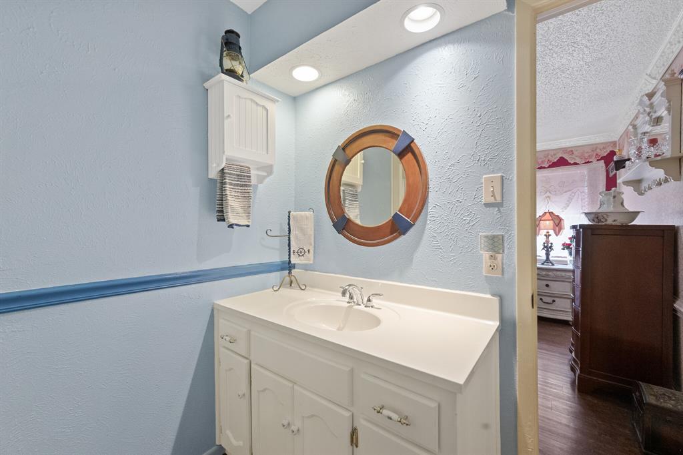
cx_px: 342
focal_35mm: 14
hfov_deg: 104.3
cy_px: 228
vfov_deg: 81.2
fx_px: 266
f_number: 8
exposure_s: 1/50
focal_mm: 14
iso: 4000
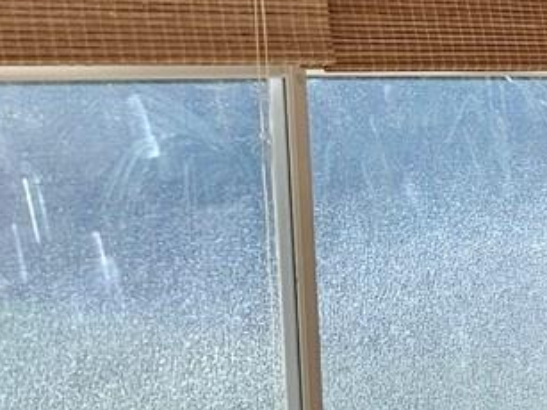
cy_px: 357
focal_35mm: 120
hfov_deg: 13.4
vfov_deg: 12.3
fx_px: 1895
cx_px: 1183
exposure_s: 1/120
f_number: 1.8
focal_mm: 5.4
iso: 80
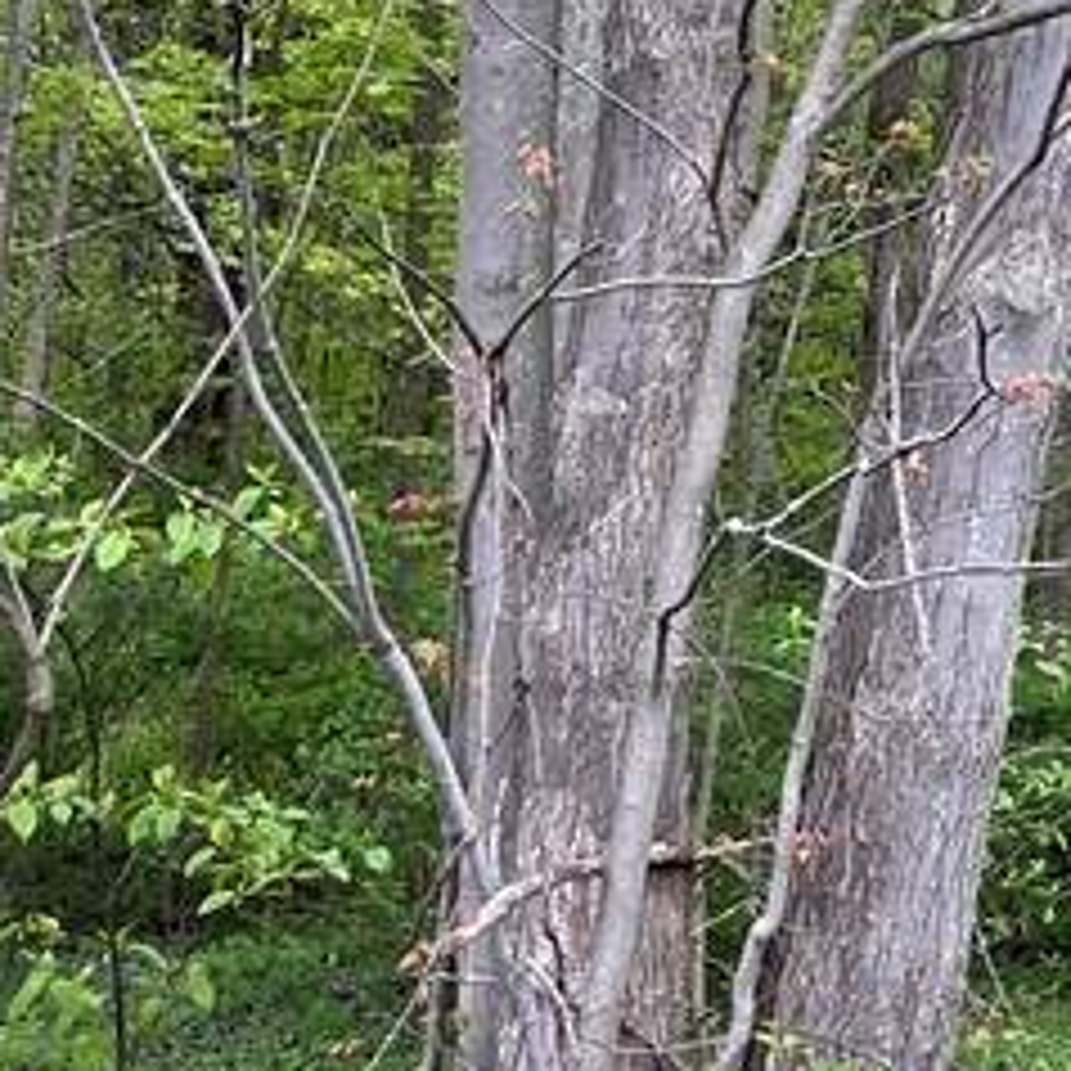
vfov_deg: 17.2
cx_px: 2012
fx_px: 3465
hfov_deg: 14.9
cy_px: 54
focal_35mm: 99
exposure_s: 1/373
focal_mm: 5.1
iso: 50
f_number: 1.6
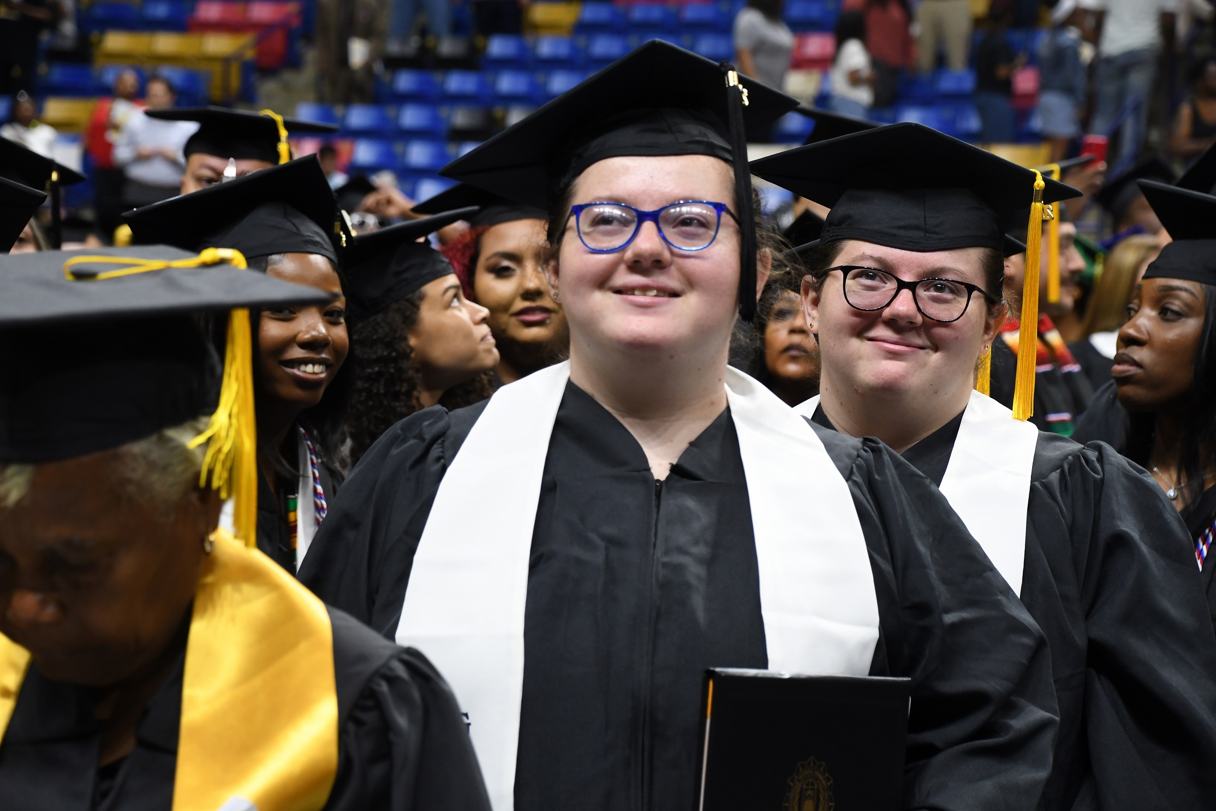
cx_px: 608
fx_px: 3799
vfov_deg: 12.2
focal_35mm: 112
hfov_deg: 18.2
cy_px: 406
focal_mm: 75
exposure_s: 1/80
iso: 1000
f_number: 5
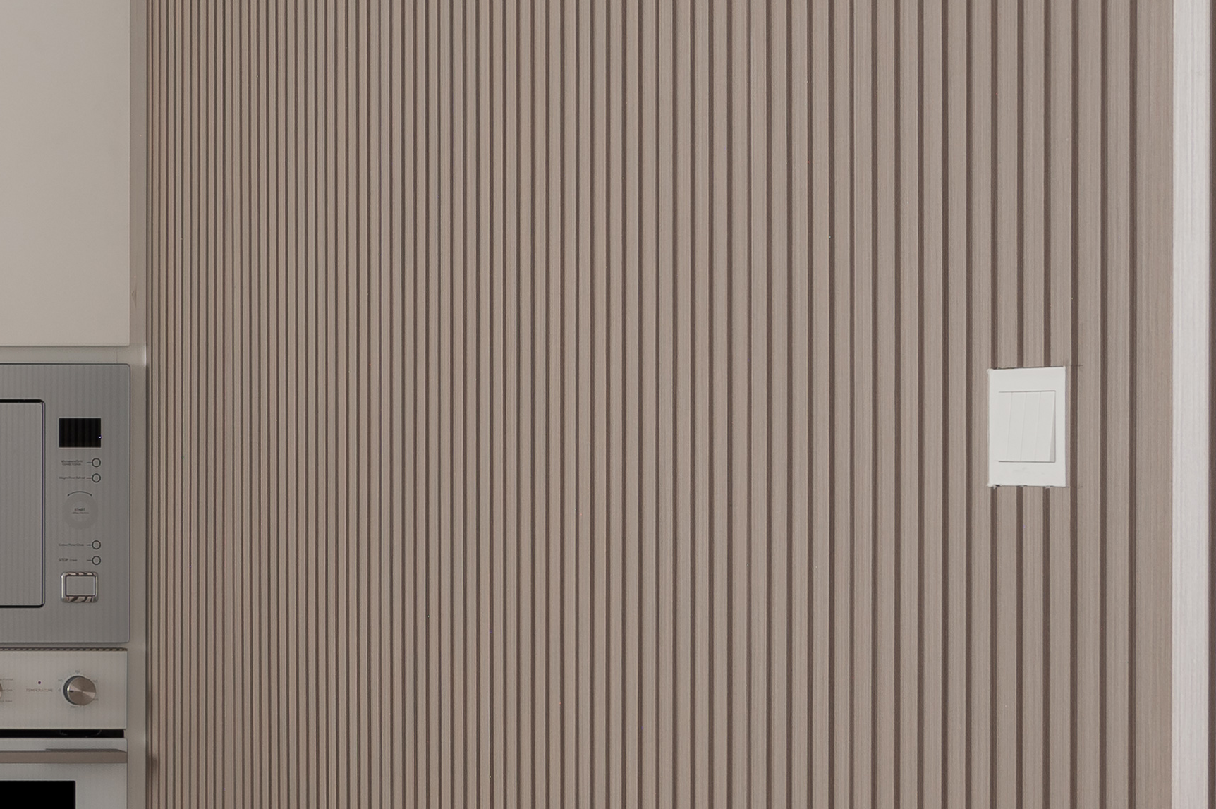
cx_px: -808
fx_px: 2700
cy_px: 462
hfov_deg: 20.2
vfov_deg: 17.0
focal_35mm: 80
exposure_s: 10
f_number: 8
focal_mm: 23
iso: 100
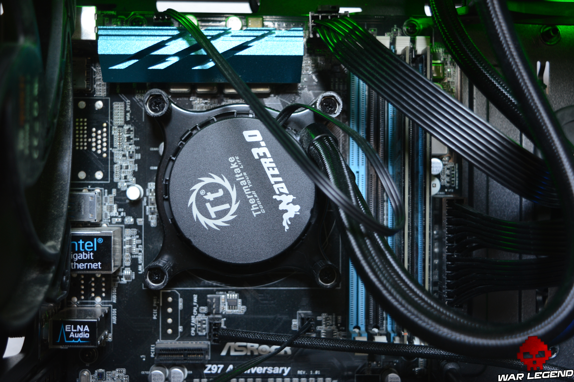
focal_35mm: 51
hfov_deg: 38.9
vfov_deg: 26.4
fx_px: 812
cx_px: 287
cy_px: 191
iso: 400
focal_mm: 34
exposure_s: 1/6
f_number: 4.5
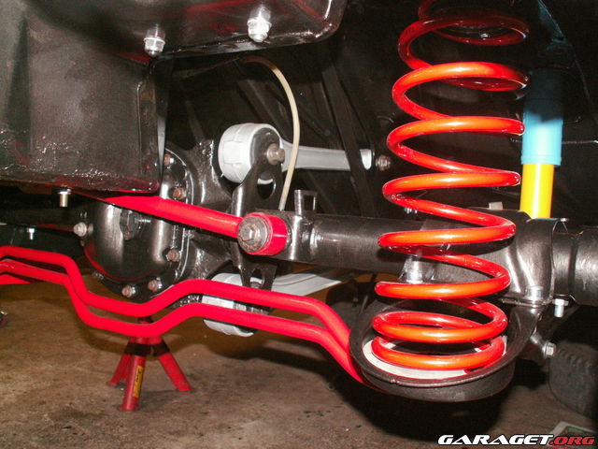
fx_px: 605
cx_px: 299
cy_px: 224
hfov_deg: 52.6
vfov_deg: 40.7
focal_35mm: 35
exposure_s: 1/40
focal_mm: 5.86
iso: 160
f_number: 2.8
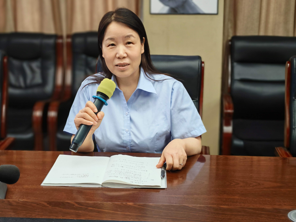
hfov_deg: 33.2
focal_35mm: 58
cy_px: 104
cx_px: 138
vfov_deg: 25.2
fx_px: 496
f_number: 2.4
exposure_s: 1/100
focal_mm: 5.52
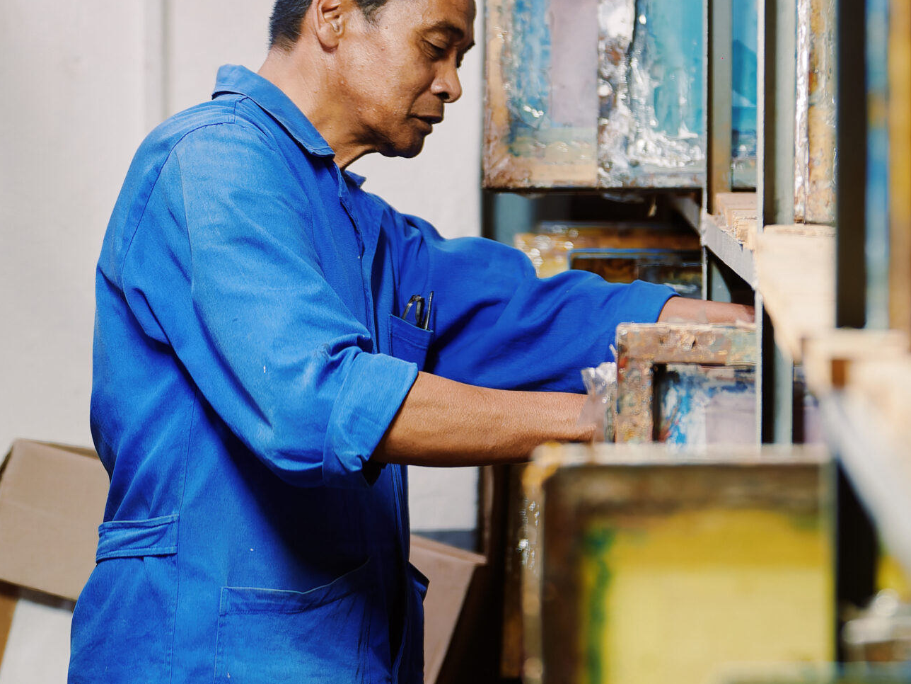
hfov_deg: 13.0
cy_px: 374
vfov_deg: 9.8
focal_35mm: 151
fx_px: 3974
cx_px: 710
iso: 2000
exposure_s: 1/200
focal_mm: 79
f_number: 2.5
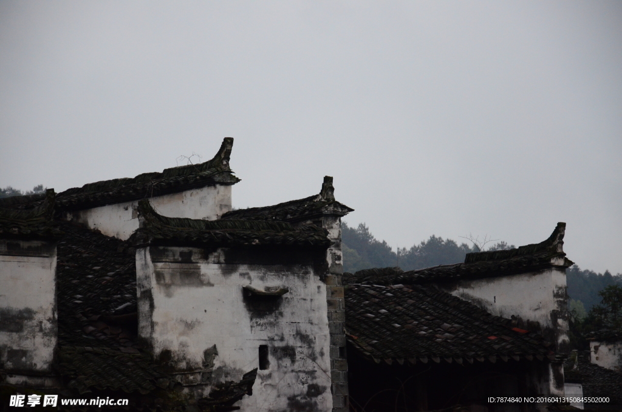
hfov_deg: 13.1
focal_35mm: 158
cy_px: 206
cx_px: 311
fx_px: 2715
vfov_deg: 8.7
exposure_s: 1/80
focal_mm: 105
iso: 2000
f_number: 5.6
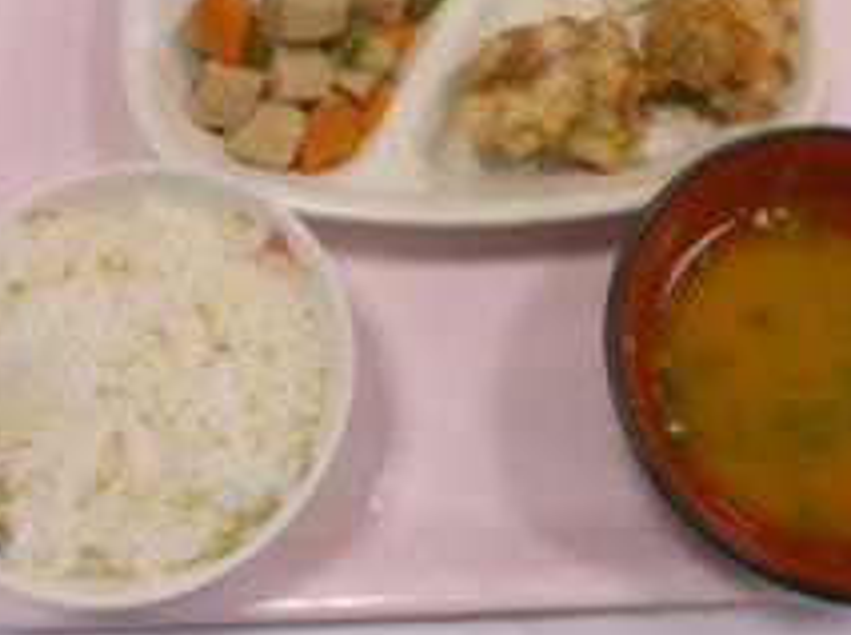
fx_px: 1129
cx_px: 475
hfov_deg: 41.2
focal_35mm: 46
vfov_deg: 31.1
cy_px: 188
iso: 400
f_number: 3.3
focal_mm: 4.9
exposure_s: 1/80
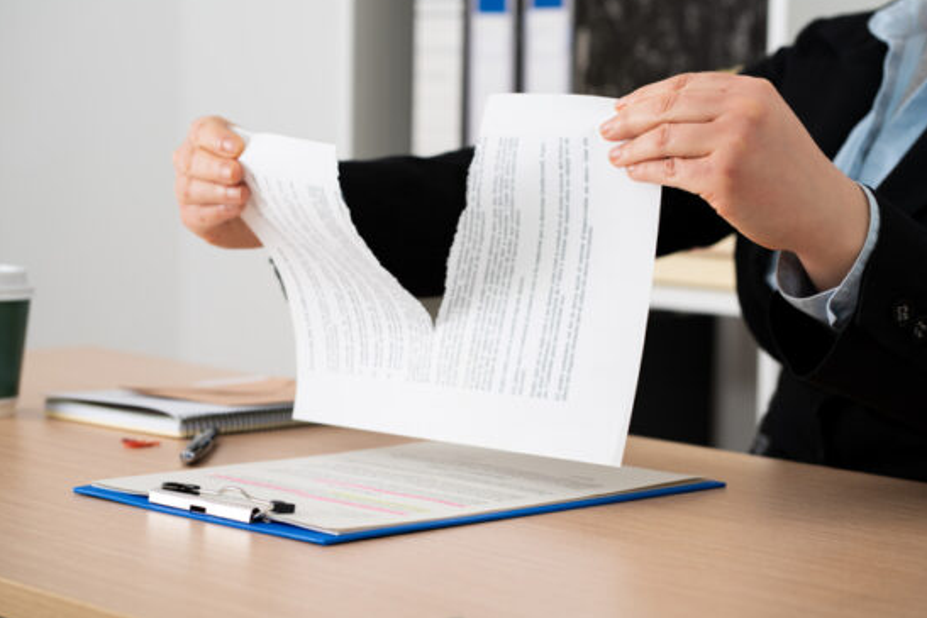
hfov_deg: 23.4
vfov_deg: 15.7
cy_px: 305
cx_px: 471
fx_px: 2241
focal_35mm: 87
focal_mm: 85
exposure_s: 1/125
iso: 100
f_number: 5.6
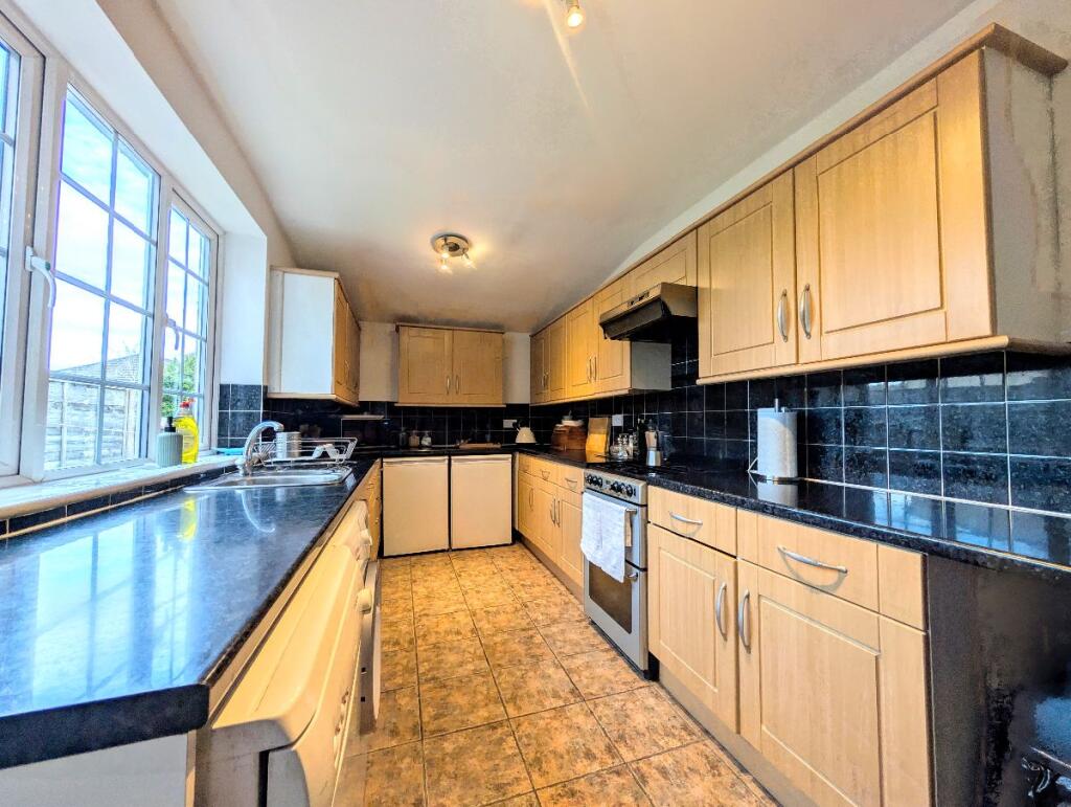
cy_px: 404
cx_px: 536
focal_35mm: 12
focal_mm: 2.02
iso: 49
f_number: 1.7
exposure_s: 1/202
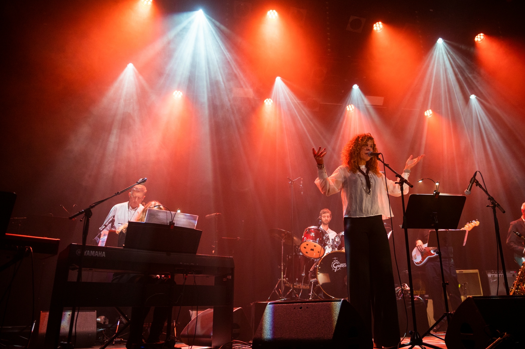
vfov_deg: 46.3
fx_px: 408
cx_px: 302
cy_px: 168
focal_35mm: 28
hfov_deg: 65.2
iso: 1250
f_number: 2.8
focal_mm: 24
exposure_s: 1/100
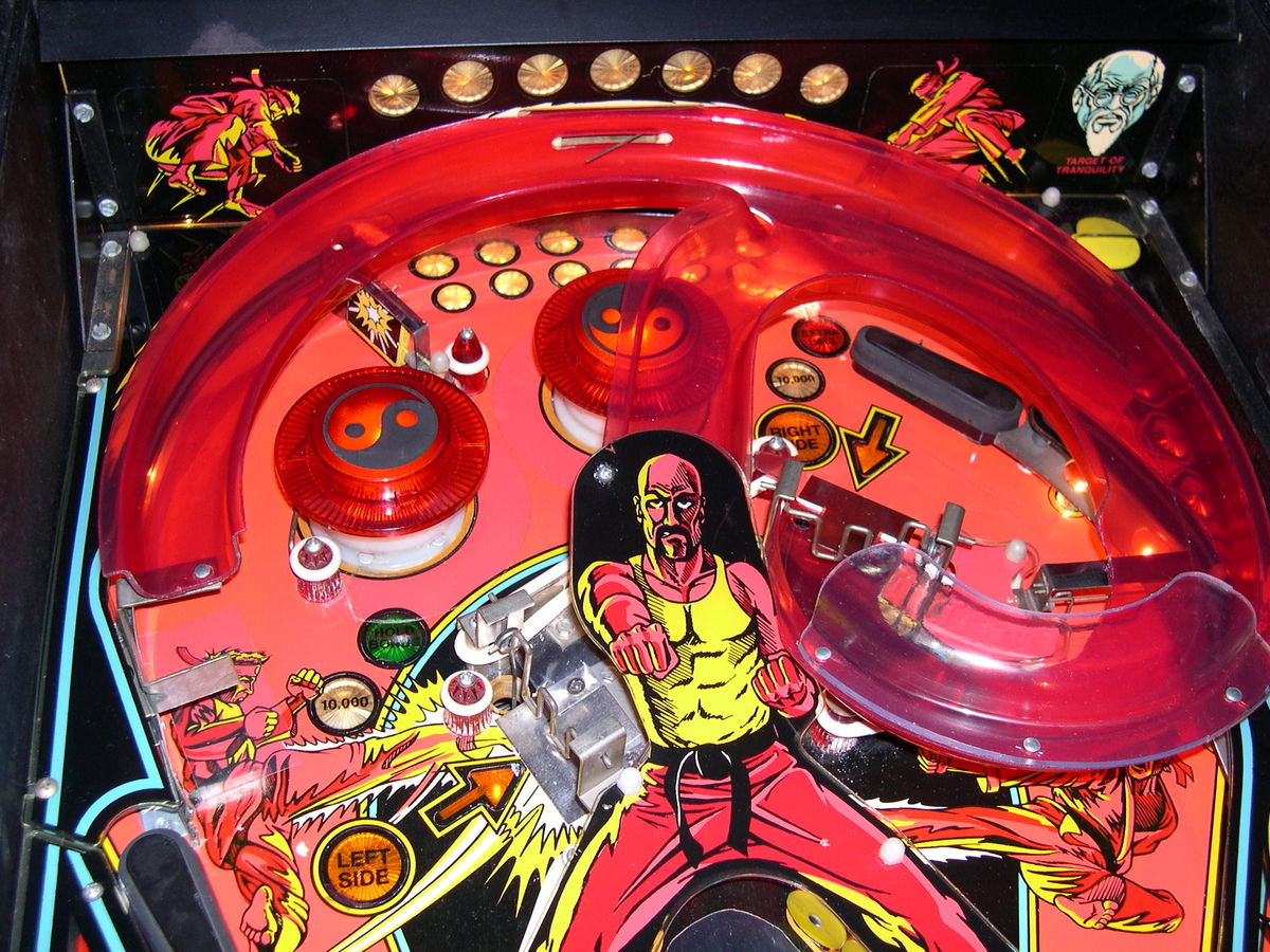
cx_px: 635
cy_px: 476
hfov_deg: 49.0
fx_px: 1394
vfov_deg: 37.7
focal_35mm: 38
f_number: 2.8
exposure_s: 1/60
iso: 100
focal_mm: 8
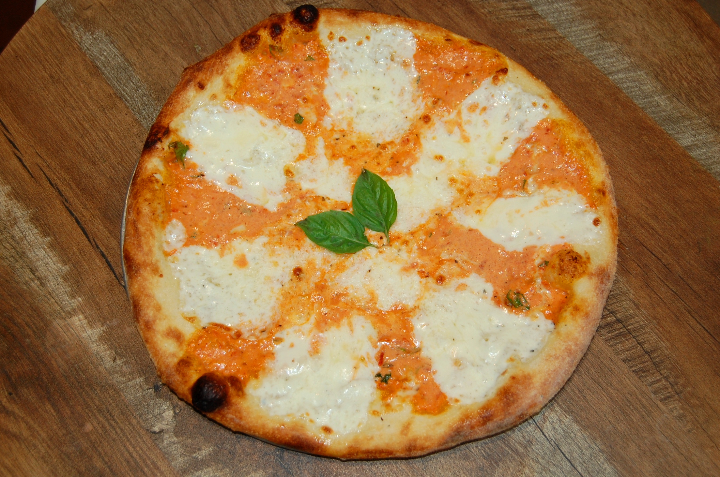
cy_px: 238
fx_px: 918
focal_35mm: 46
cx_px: 354
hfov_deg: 42.8
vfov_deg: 29.1
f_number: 4.2
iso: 400
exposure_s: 1/60
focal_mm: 30
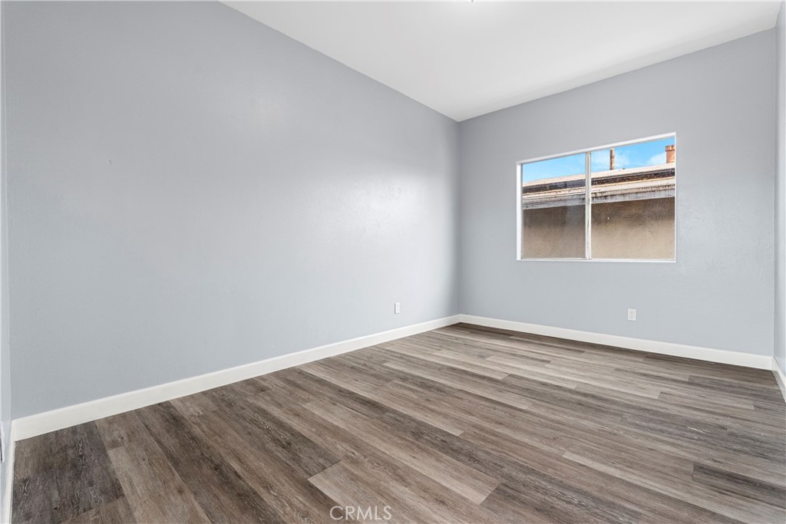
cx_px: 393
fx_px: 349
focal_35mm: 16
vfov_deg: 73.8
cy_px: 262
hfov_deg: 96.7
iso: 400
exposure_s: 1/2.5
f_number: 8
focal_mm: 16
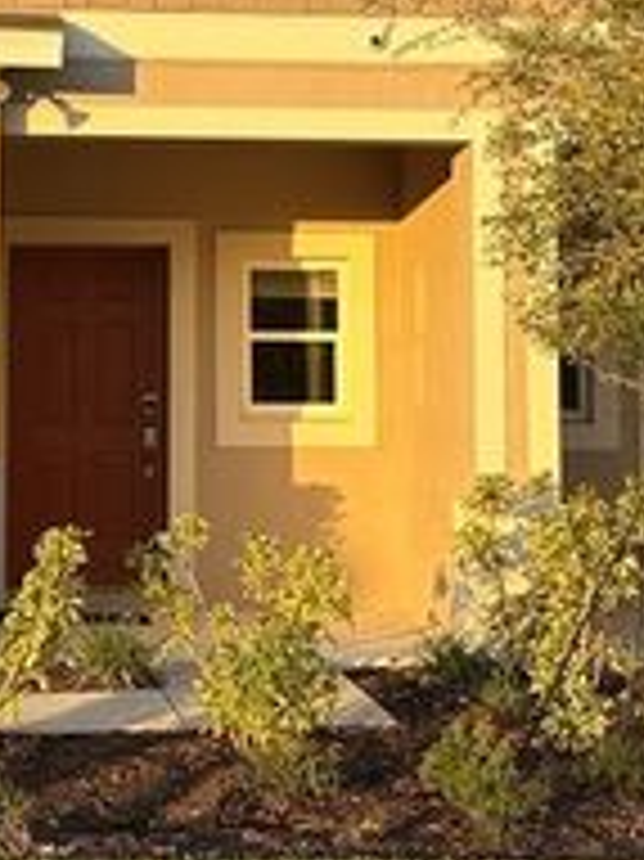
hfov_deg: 17.4
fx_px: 2086
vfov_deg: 23.2
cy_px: 286
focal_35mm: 84
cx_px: 140
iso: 80
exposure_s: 1/750
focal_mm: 6.86
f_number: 1.78
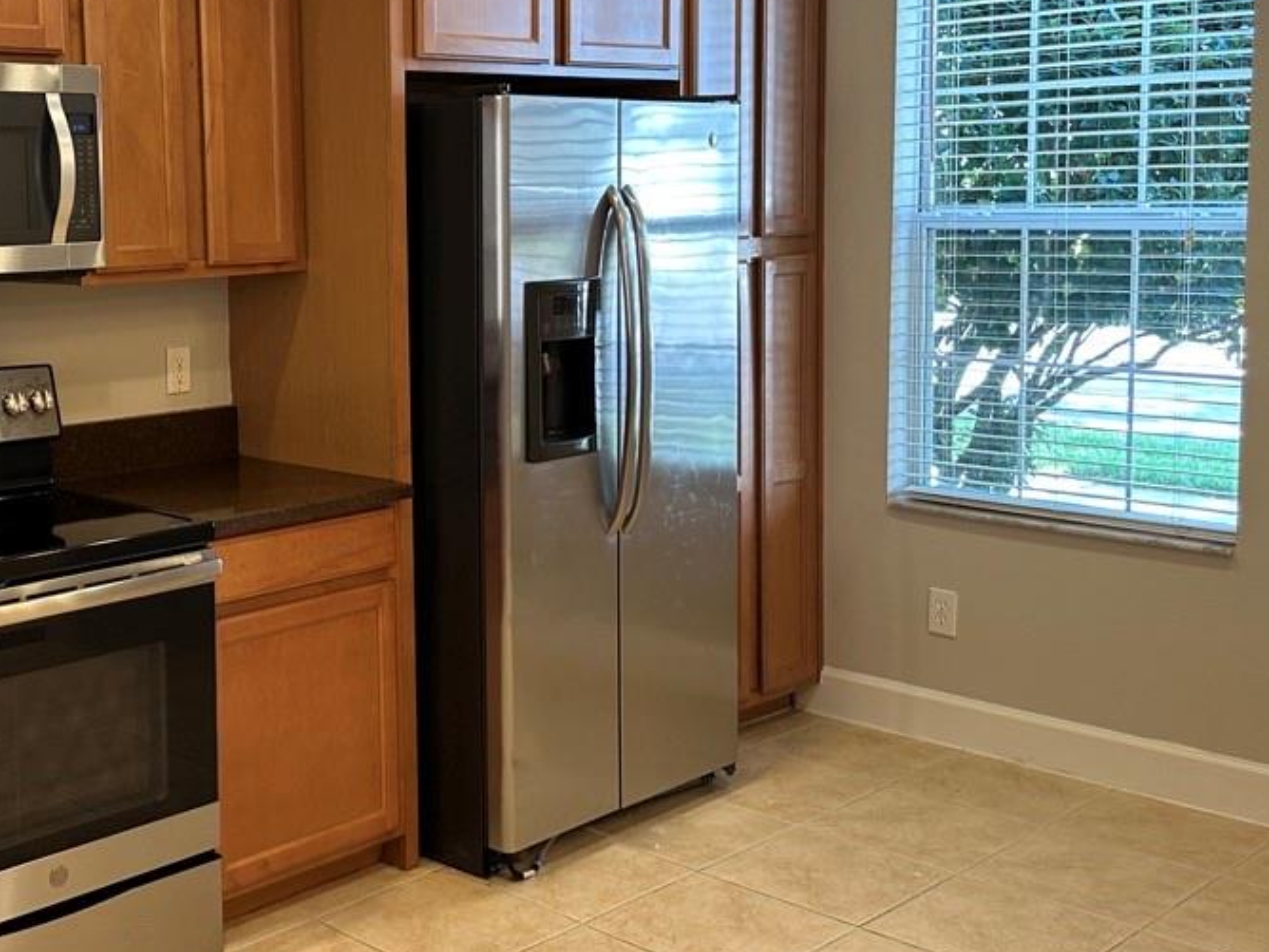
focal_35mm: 46
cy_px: 367
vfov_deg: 31.4
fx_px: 1686
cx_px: 291
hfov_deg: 39.9
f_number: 1.78
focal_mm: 6.86
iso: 160
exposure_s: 1/60
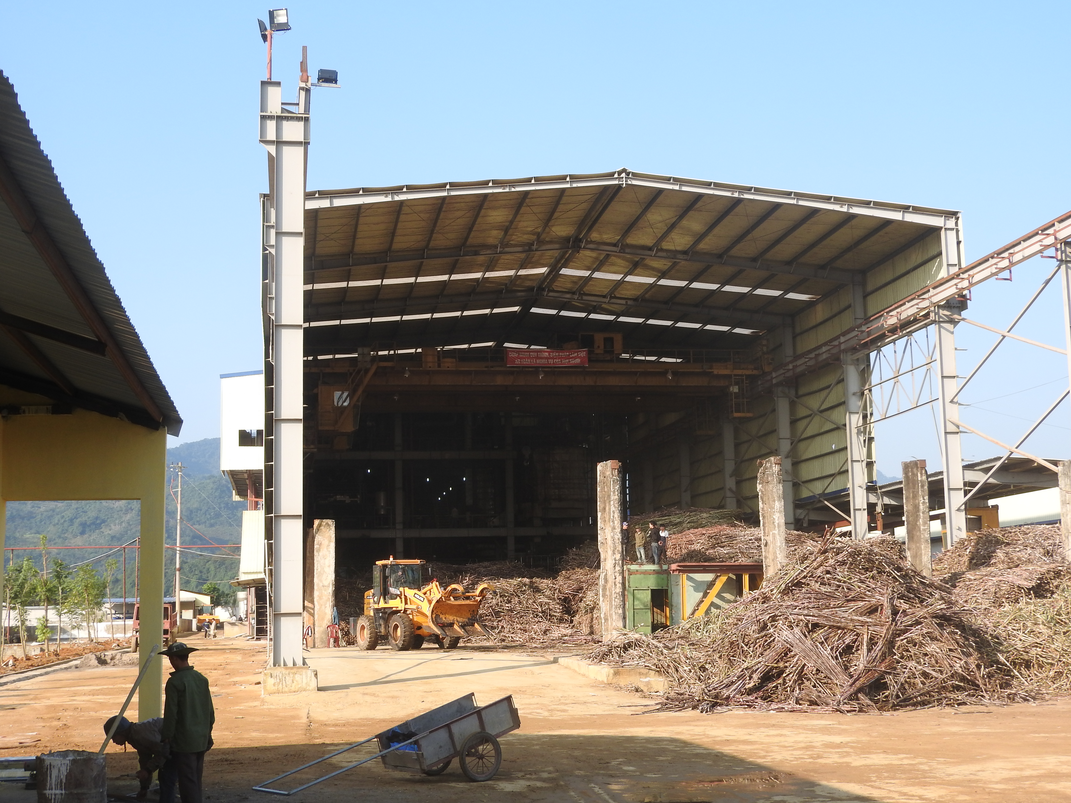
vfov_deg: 29.1
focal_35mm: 50
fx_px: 1547
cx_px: 536
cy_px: 402
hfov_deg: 38.2
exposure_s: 1/400
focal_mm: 9
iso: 100
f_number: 4
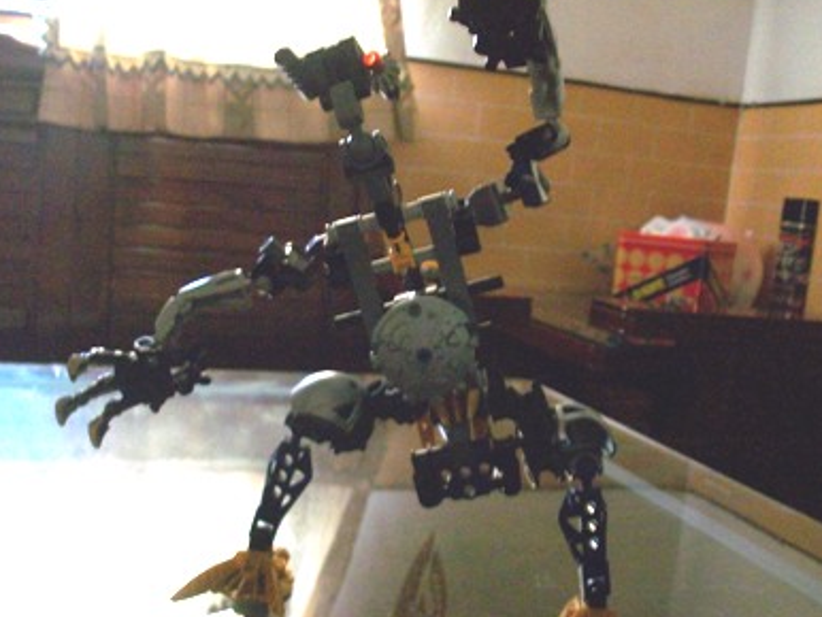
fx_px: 903
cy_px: 338
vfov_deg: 37.7
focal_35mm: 38
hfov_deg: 48.9
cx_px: 398
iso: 160
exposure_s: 1/8
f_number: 2.8
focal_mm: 5.7
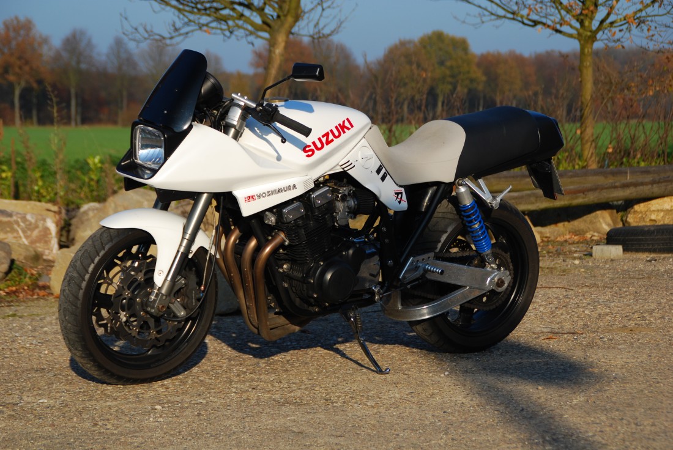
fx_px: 2190
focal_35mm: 117
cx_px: 336
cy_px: 225
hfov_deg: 17.5
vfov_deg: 11.7
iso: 100
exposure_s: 1/500
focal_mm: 78
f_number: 5.6
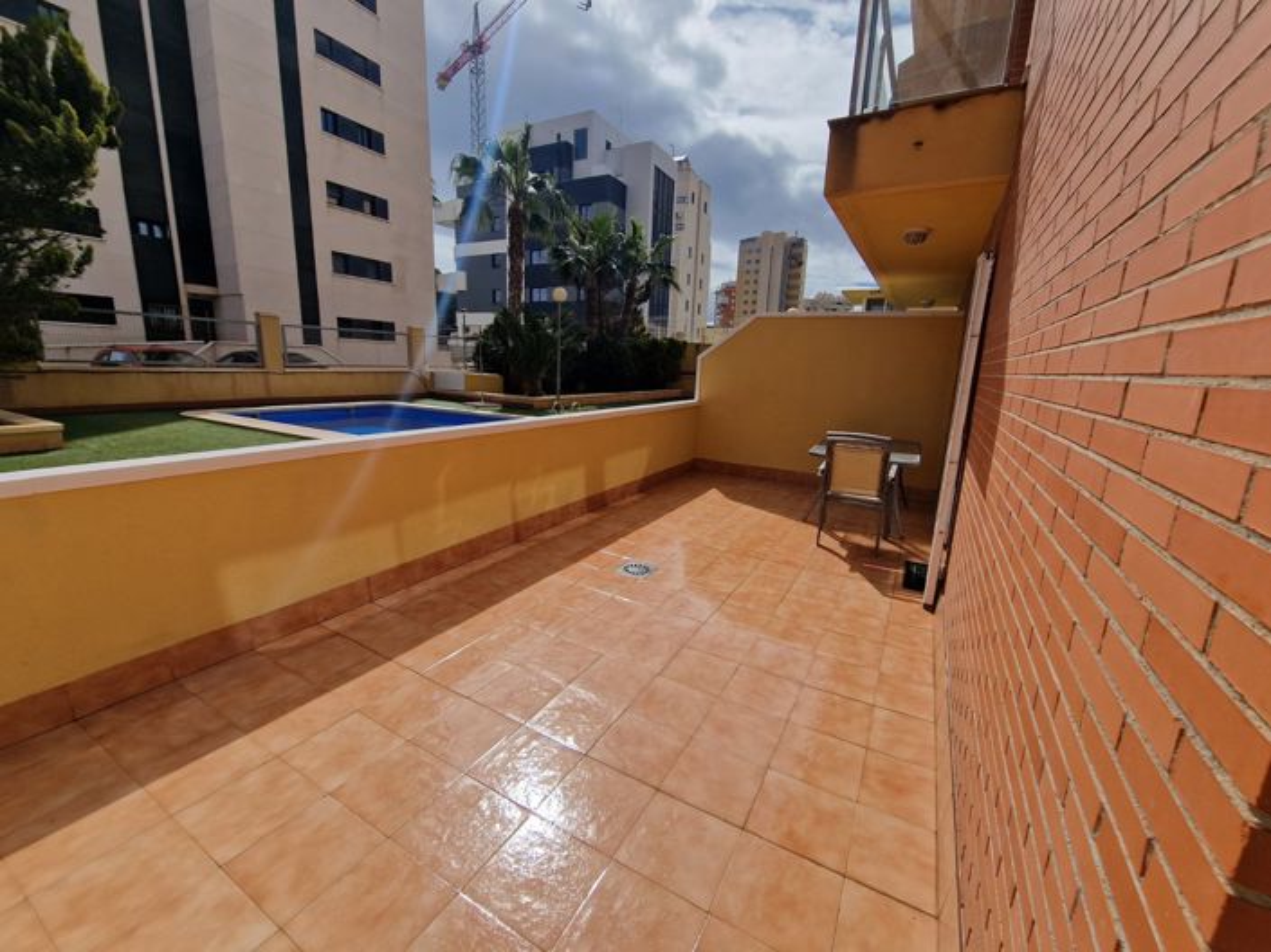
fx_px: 477
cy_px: 476
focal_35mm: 13
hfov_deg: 106.2
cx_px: 636
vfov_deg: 89.9
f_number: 2.2
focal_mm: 2.2
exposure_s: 1/5424
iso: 50
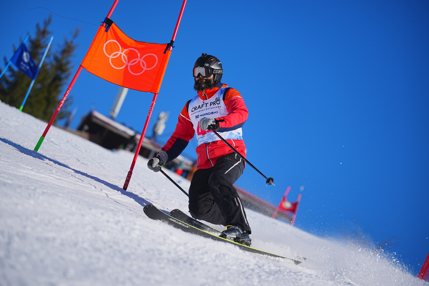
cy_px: 143
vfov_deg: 11.3
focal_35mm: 121
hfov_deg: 16.9
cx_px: 214
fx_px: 1442
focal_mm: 121
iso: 100
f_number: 2.8
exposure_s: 1/5000
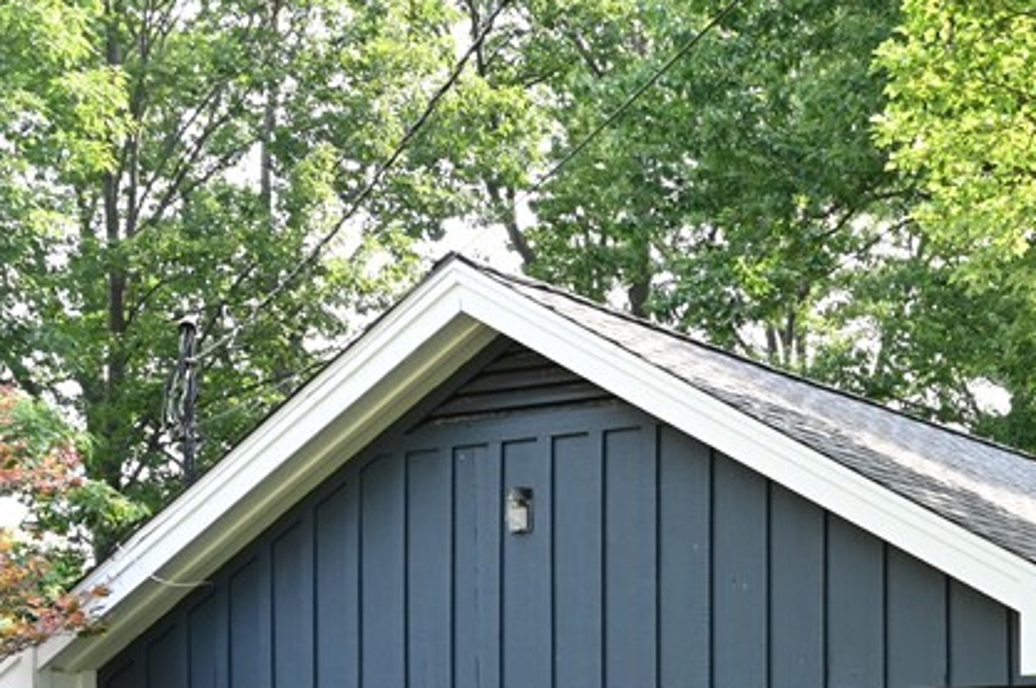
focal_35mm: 74
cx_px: 1147
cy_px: 866
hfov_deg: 25.3
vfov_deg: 17.3
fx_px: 2136
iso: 3200
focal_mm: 28.5
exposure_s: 1/320
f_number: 11
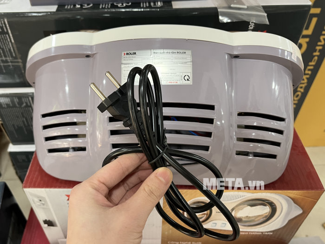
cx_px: 162
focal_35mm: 26
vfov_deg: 53.1
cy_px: 122
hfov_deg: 67.3
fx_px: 244
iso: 200
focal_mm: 5.1
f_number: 1.6
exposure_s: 1/50
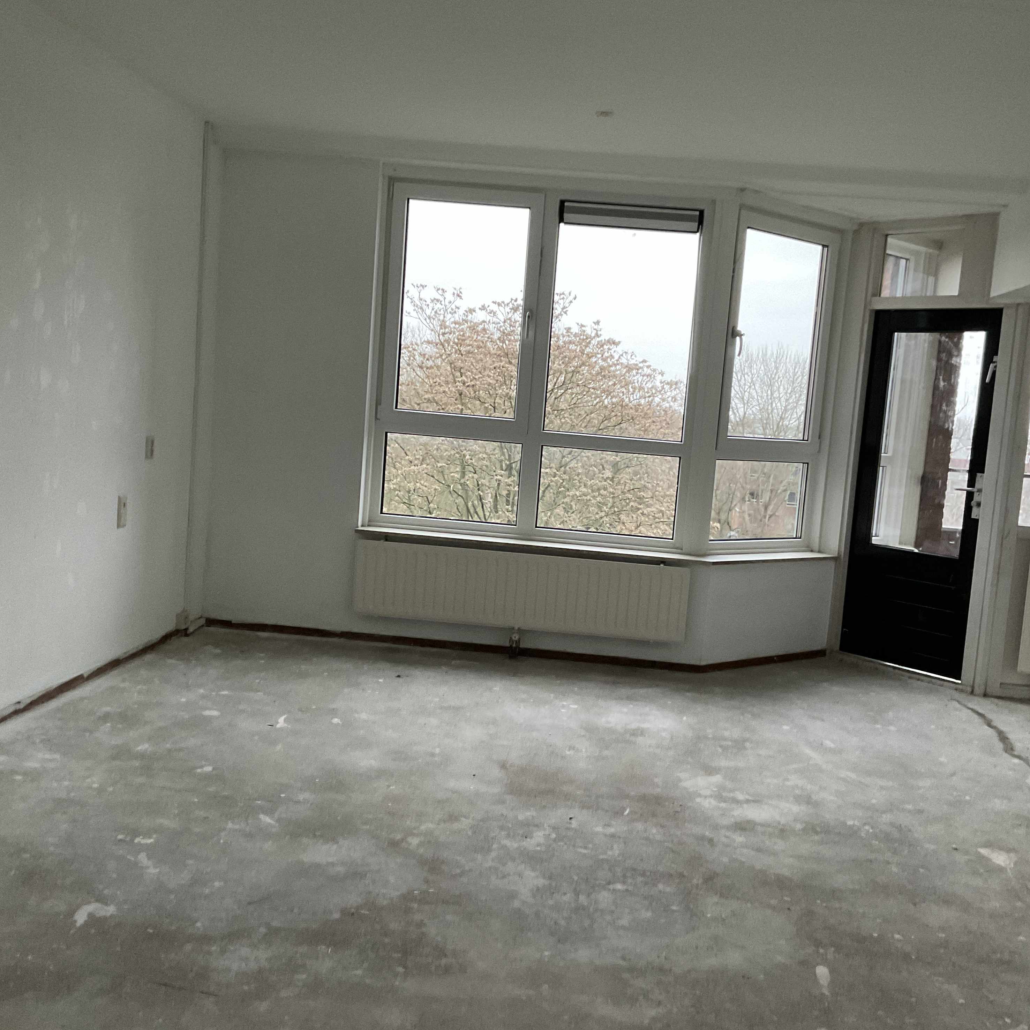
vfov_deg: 47.2
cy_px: 516
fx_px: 1178
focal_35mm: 35
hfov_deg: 47.2
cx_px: 552
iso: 200
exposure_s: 1/60
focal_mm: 3
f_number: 1.8
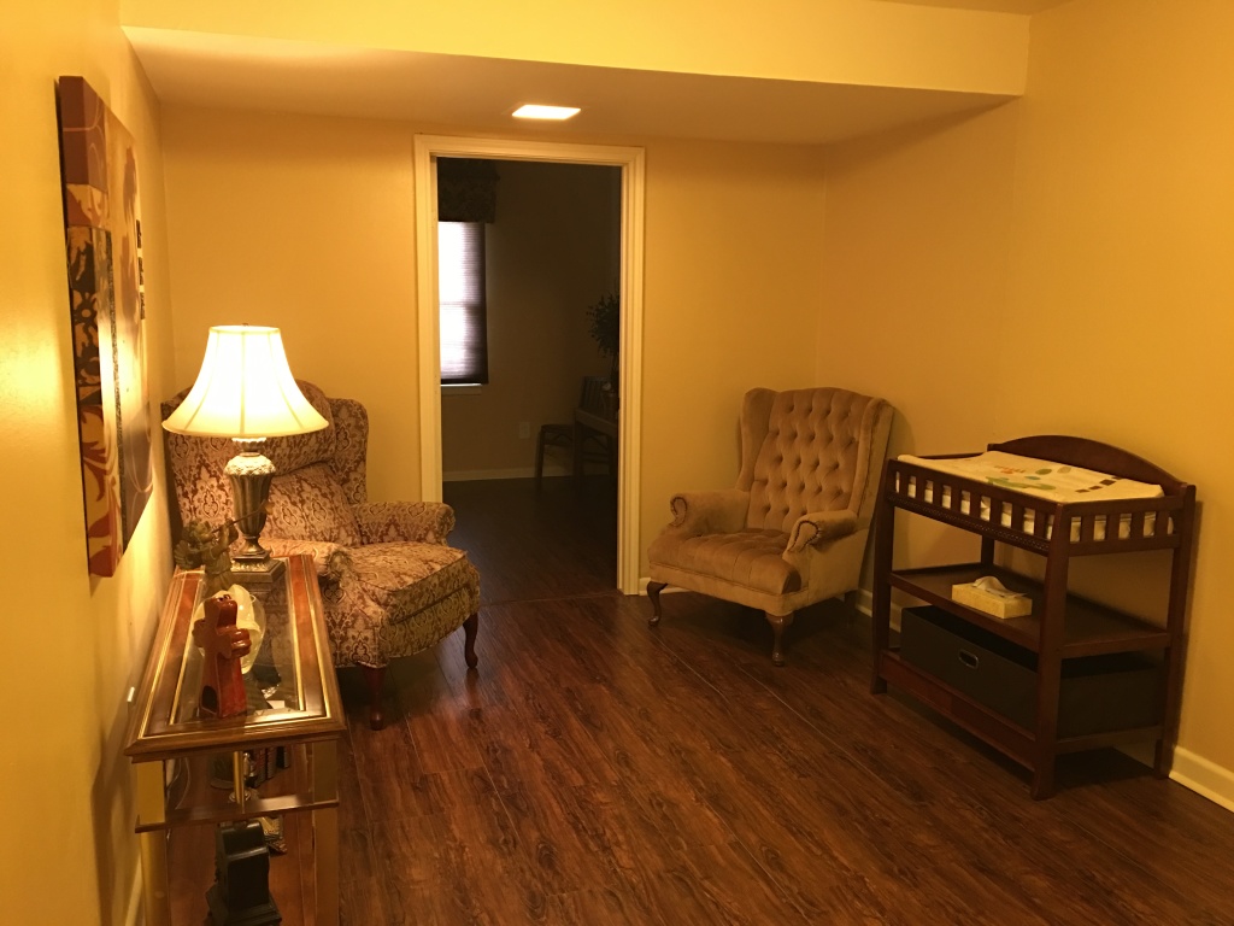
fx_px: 1034
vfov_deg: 48.2
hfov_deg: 61.7
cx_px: 617
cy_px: 463
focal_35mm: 29
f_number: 2.2
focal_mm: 4.15
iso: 50
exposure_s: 1/4
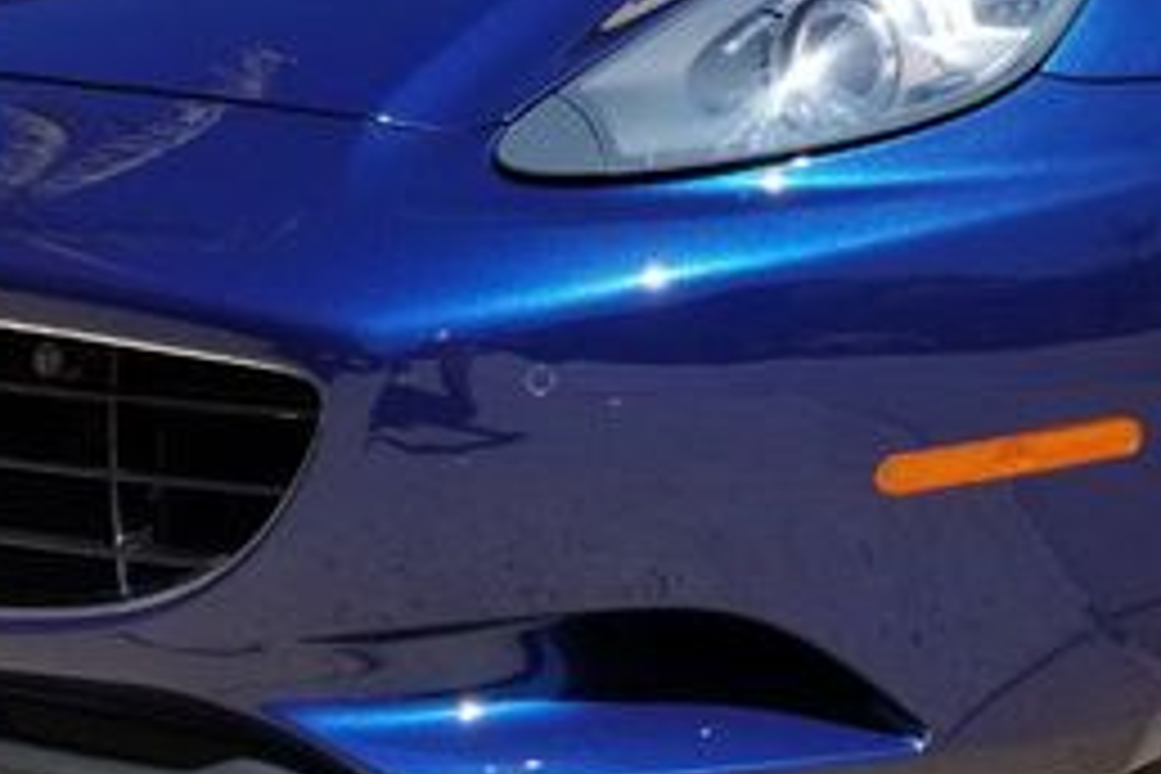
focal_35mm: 67
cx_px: 657
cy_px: 65
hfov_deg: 30.0
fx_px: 2161
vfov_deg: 19.9
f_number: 1.7
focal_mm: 4.3
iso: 50
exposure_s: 1/2576
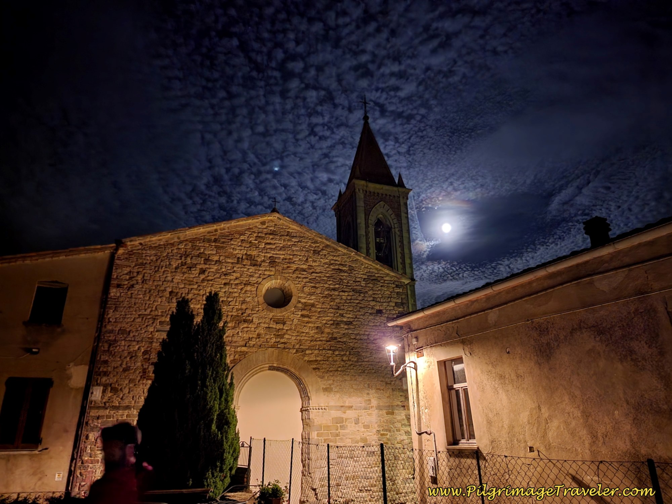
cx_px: 336
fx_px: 446
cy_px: 252
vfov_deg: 58.9
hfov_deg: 73.9
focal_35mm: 23
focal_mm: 6.4
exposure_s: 1/10
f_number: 1.8
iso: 1000
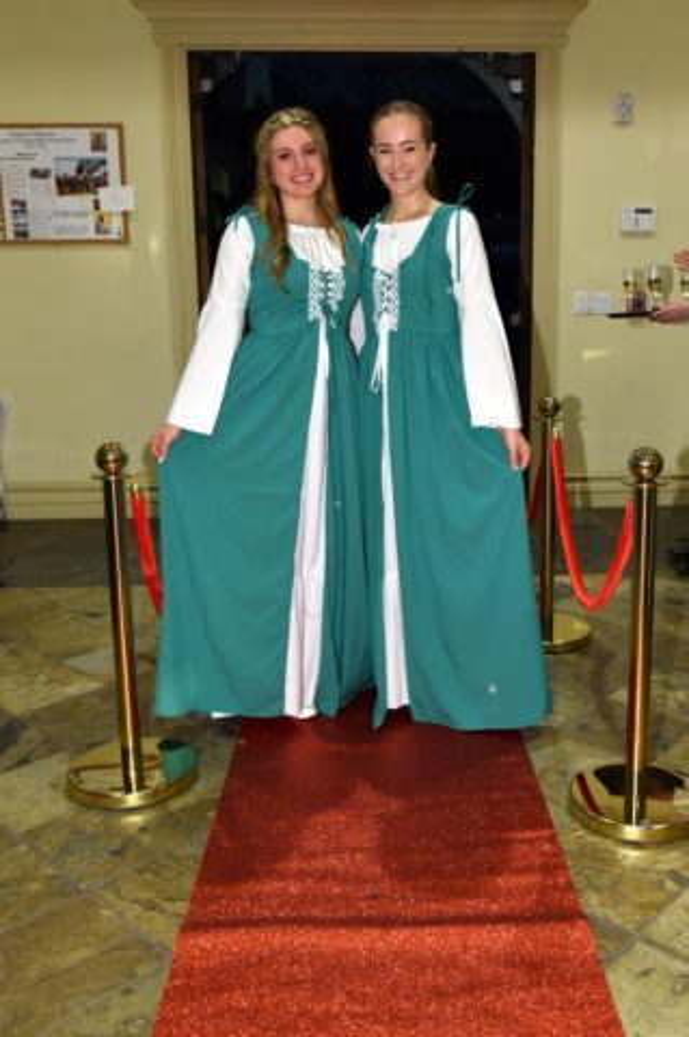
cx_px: 344
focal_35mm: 24
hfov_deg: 53.0
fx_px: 690
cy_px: 518
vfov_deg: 73.8
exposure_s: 1/60
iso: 1600
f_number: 6.3
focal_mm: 24
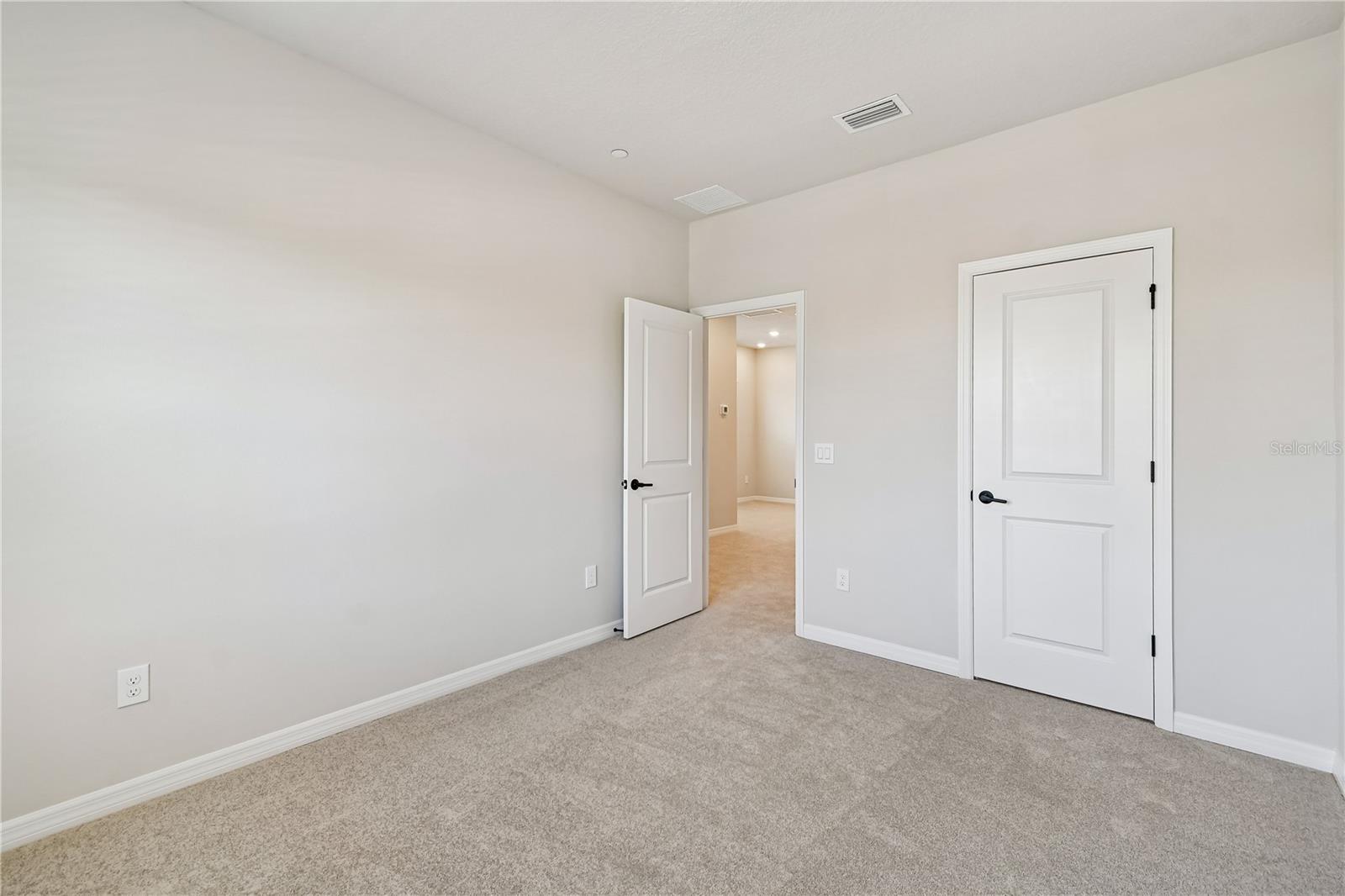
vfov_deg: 77.3
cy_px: 448
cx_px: 672
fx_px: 560
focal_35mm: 15
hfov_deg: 100.4
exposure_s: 1/13
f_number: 7.1
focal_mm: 10
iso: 100
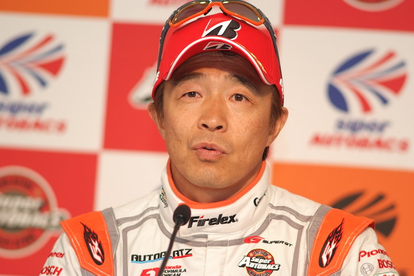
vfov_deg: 5.1
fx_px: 3105
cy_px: 138
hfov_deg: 7.6
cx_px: 207
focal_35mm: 270
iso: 800
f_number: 2.8
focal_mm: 180
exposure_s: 1/250
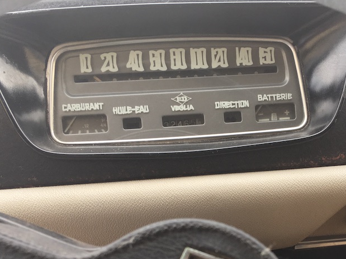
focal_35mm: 48
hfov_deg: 39.2
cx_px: 228
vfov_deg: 29.5
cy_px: 213
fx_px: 480
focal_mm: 4.15
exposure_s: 1/50
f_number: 2.2
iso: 32
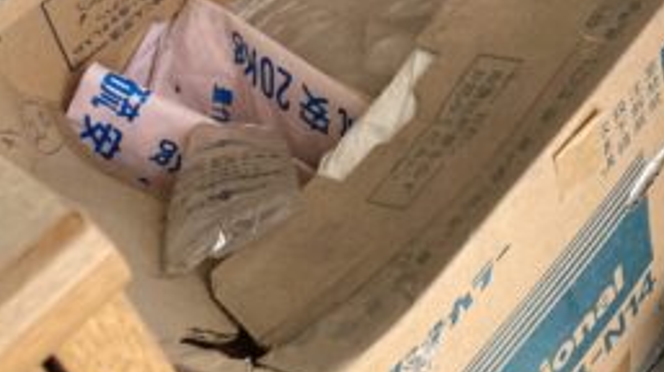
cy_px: -90
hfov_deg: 25.3
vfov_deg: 15.2
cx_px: 783
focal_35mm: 76
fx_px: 1337
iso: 320
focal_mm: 3.99
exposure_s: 1/59
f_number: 1.8
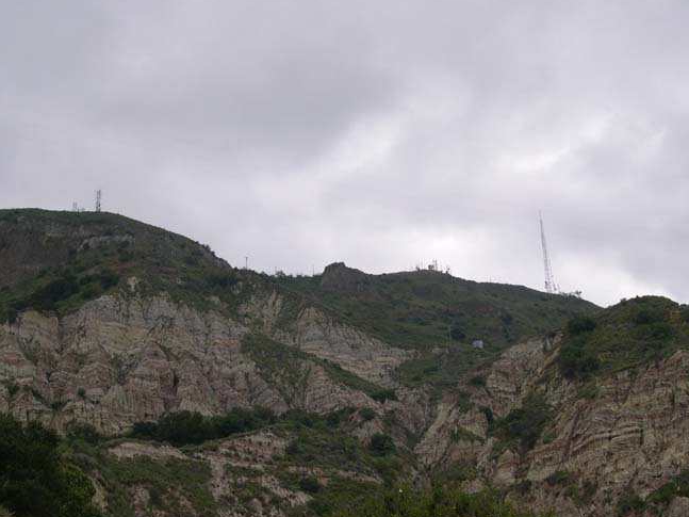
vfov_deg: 30.9
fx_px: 935
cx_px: 340
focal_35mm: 47
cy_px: 279
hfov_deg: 40.4
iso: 100
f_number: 7.6
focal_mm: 8
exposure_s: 1/201
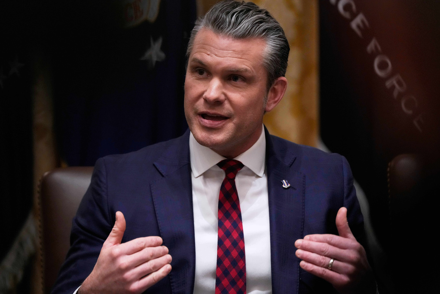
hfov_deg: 10.3
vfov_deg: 6.9
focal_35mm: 200
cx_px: 220
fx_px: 2445
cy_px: 147
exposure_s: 1/500
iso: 4000
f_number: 2.8
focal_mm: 200
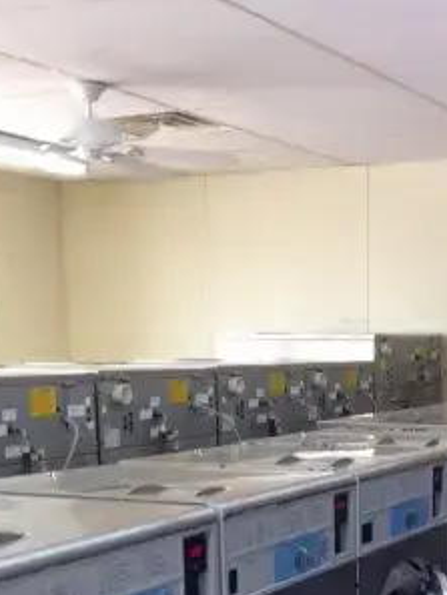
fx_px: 1222
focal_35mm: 71
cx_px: 371
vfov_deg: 25.7
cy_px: 621
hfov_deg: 20.5
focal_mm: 4.13
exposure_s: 1/30
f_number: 2.4
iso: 64
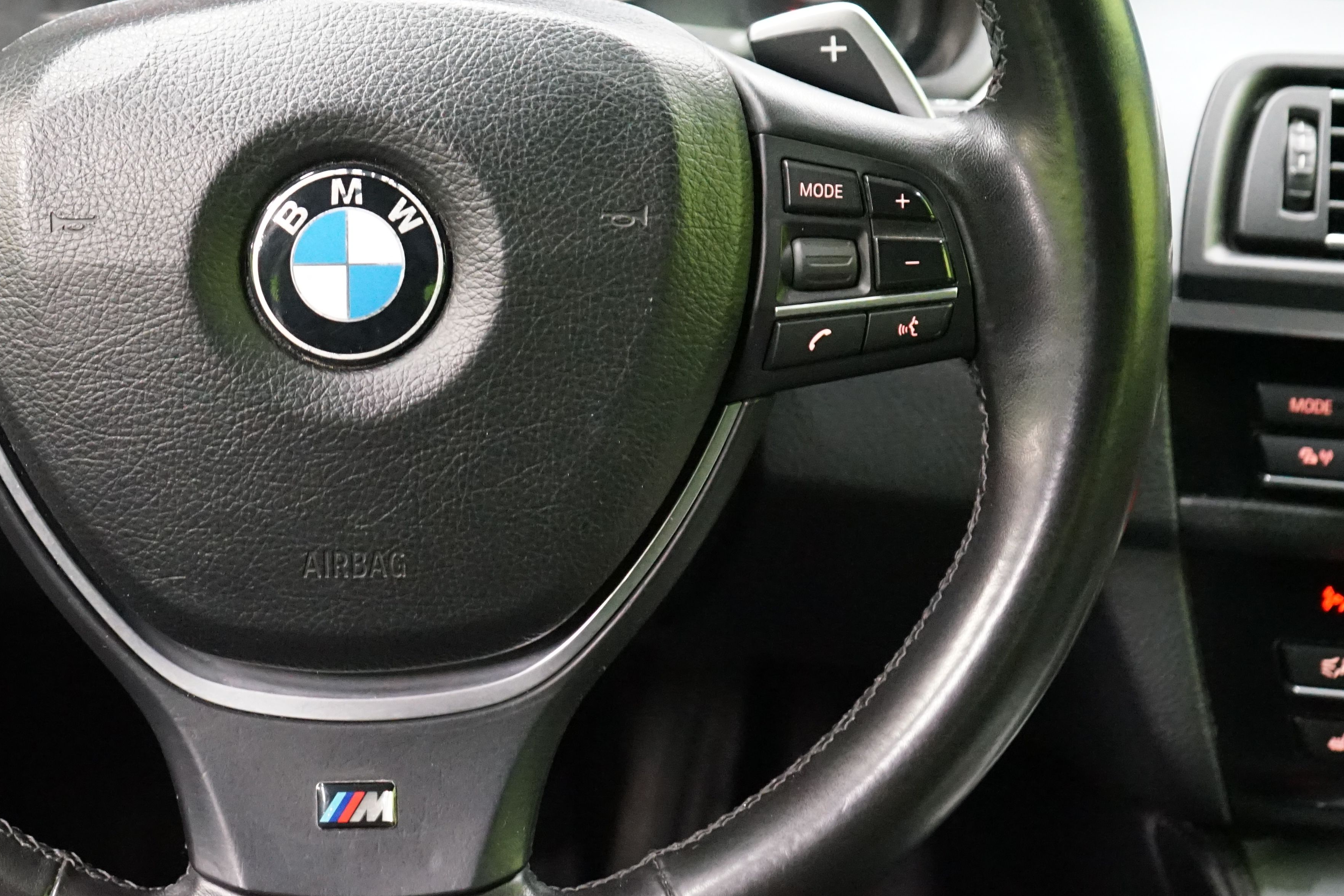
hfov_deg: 25.7
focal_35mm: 78
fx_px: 2912
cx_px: 344
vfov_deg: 17.4
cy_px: 218
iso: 6400
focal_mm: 46
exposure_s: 1/30
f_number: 5
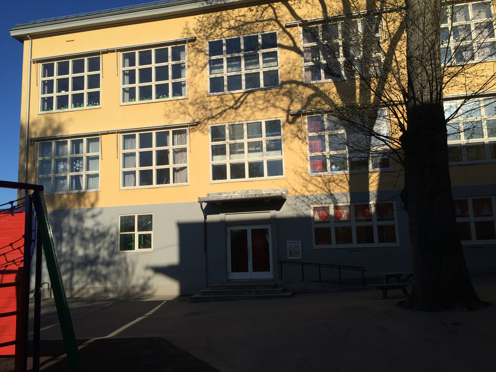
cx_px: 248
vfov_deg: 48.2
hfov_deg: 61.7
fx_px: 416
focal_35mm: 29
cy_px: 186
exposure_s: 1/3425
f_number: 2.2
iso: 32
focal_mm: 4.15
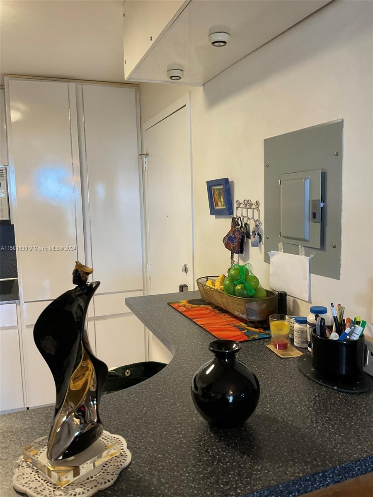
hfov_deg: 48.2
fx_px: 417
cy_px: 248
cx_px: 186
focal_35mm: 29
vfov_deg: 61.7
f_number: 1.8
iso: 64
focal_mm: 3
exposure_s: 1/60
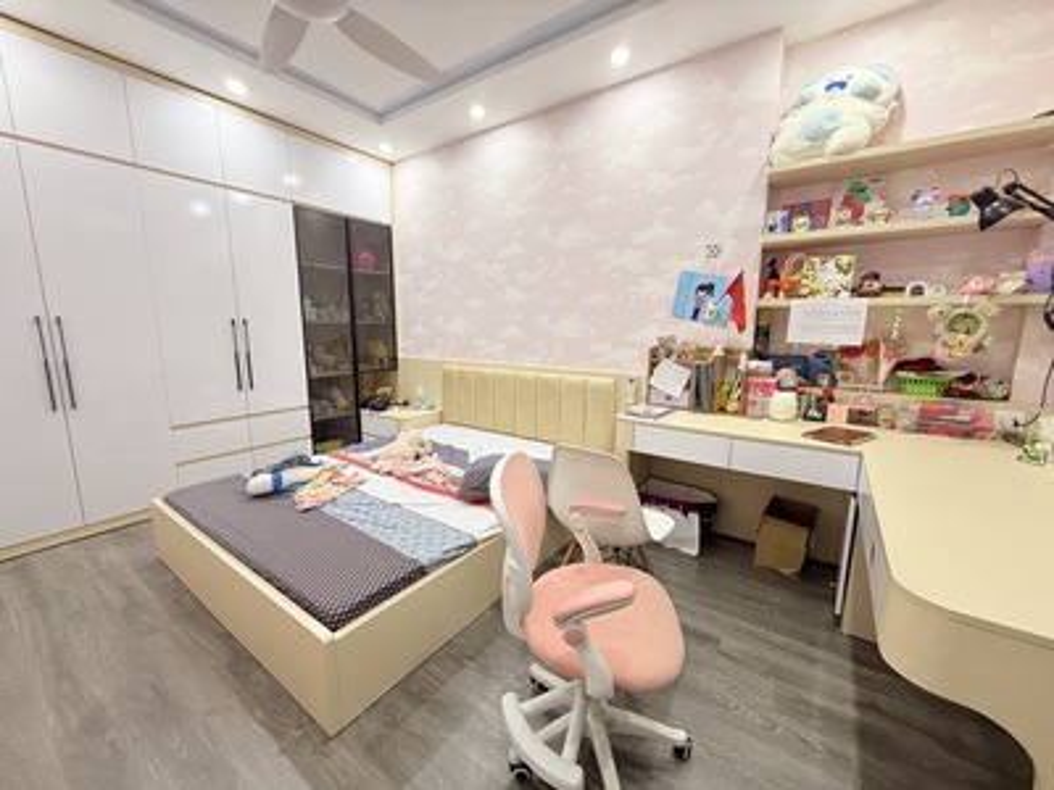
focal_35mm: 14
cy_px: 395
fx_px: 426
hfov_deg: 102.1
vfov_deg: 85.7
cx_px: 527
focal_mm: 2.22
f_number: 2.2
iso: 200
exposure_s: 1/50
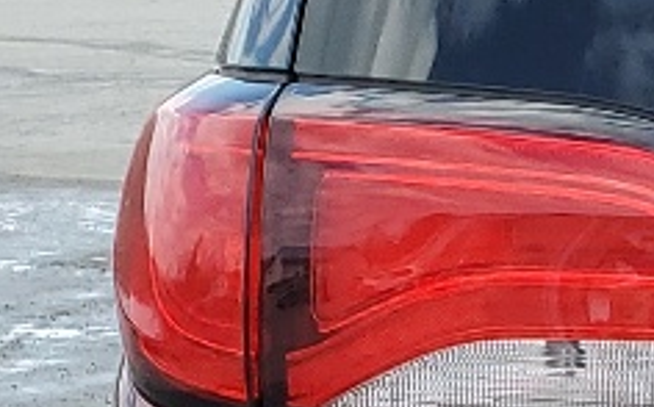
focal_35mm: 187
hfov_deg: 9.8
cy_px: 579
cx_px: 1588
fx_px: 3330
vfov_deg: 6.9
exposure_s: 1/1429
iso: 50
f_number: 1.5
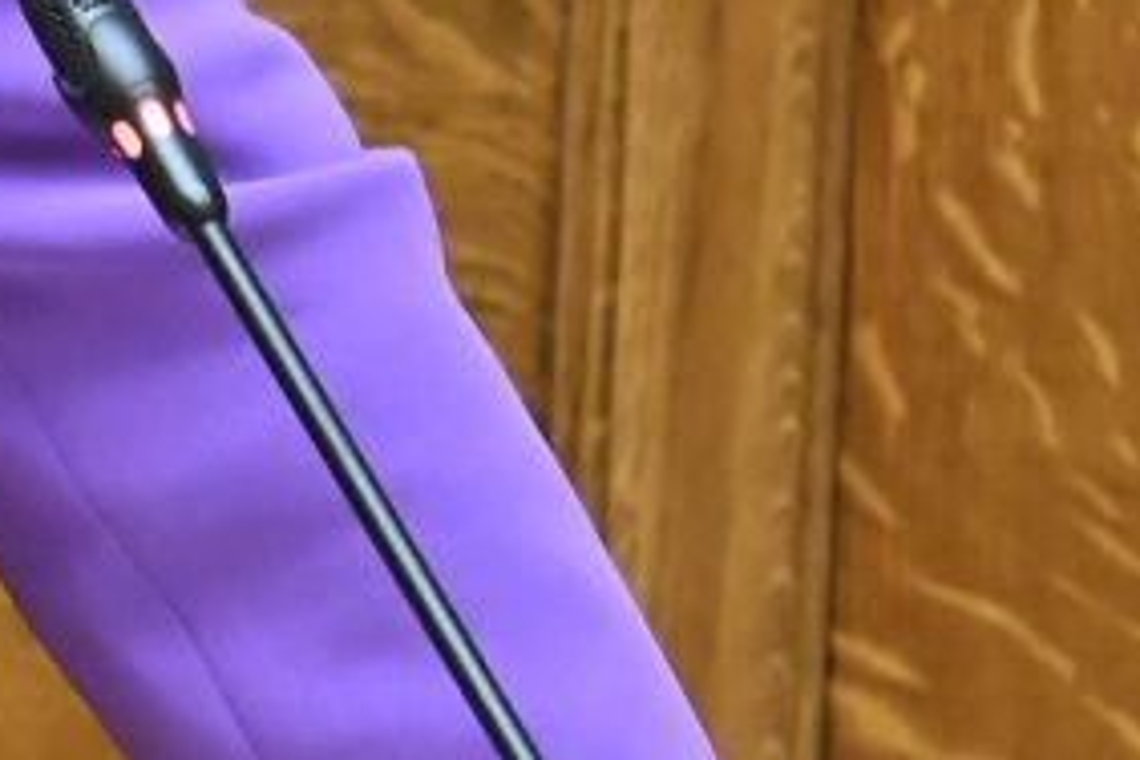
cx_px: -901
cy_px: -103
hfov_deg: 0.8
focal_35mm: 2685
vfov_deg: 0.5
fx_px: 85018
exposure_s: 1/250
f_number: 6
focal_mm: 370
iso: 5000
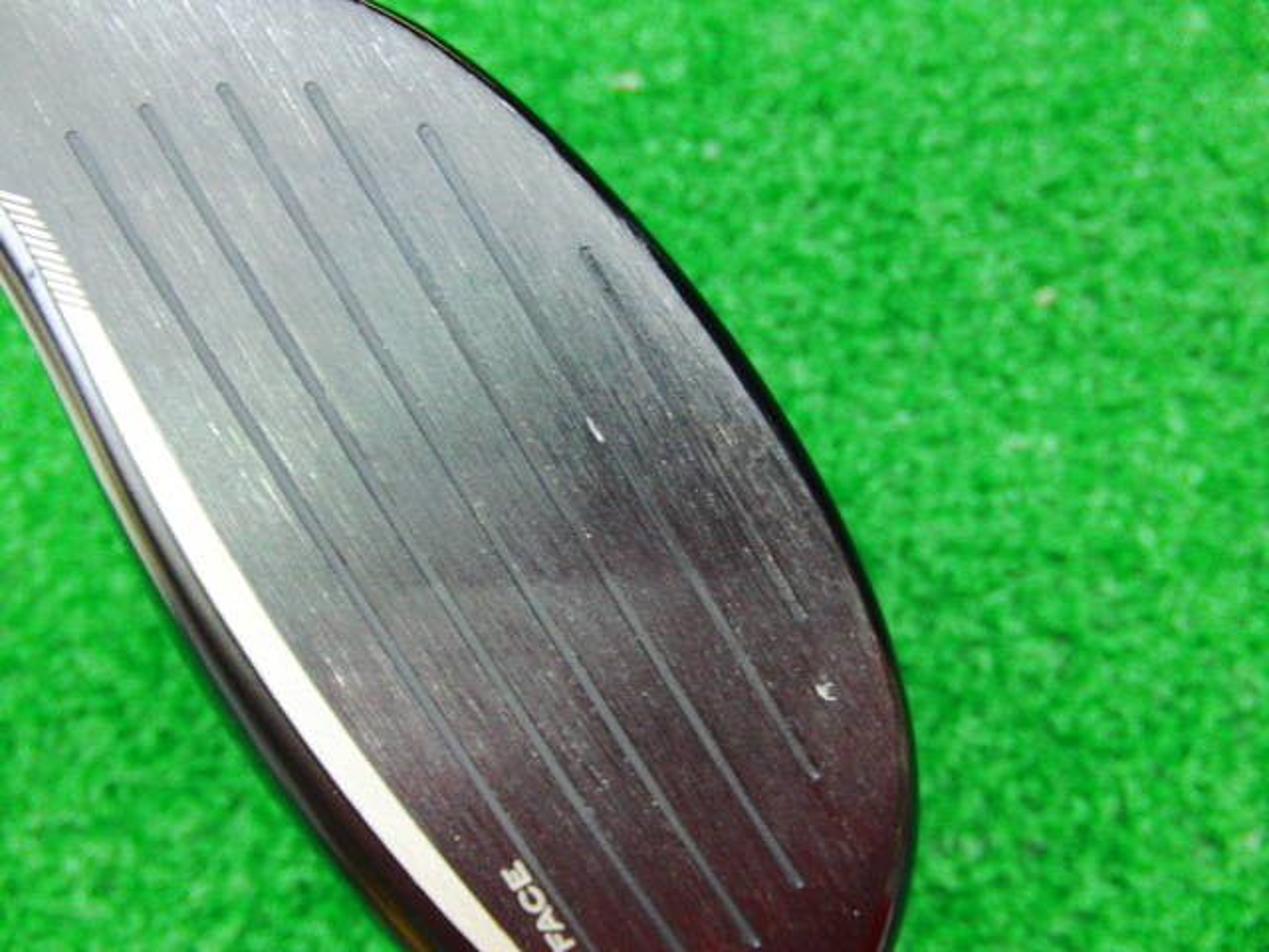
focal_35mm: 37
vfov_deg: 38.7
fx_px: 1356
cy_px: 476
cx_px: 634
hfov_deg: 50.1
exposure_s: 1/15
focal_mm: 6.42
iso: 400
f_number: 3.6
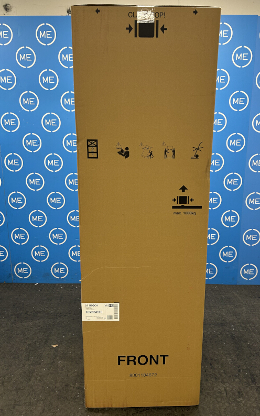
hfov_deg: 44.5
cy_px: 210
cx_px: 136
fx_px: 318
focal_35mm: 28
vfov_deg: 66.5
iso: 80
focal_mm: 5.7
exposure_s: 1/50
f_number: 1.5
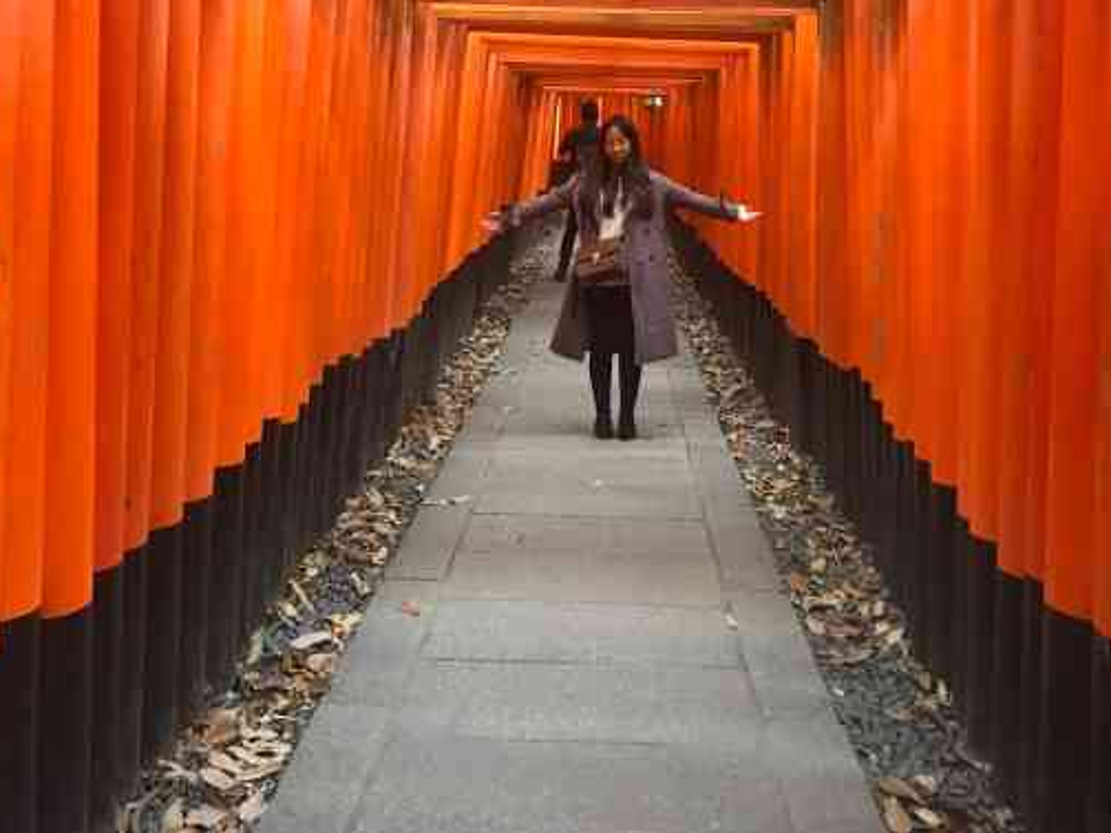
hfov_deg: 47.9
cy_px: 262
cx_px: 574
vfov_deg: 36.3
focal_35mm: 39
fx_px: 1251
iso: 100
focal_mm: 3.99
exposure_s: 1/13
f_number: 1.8
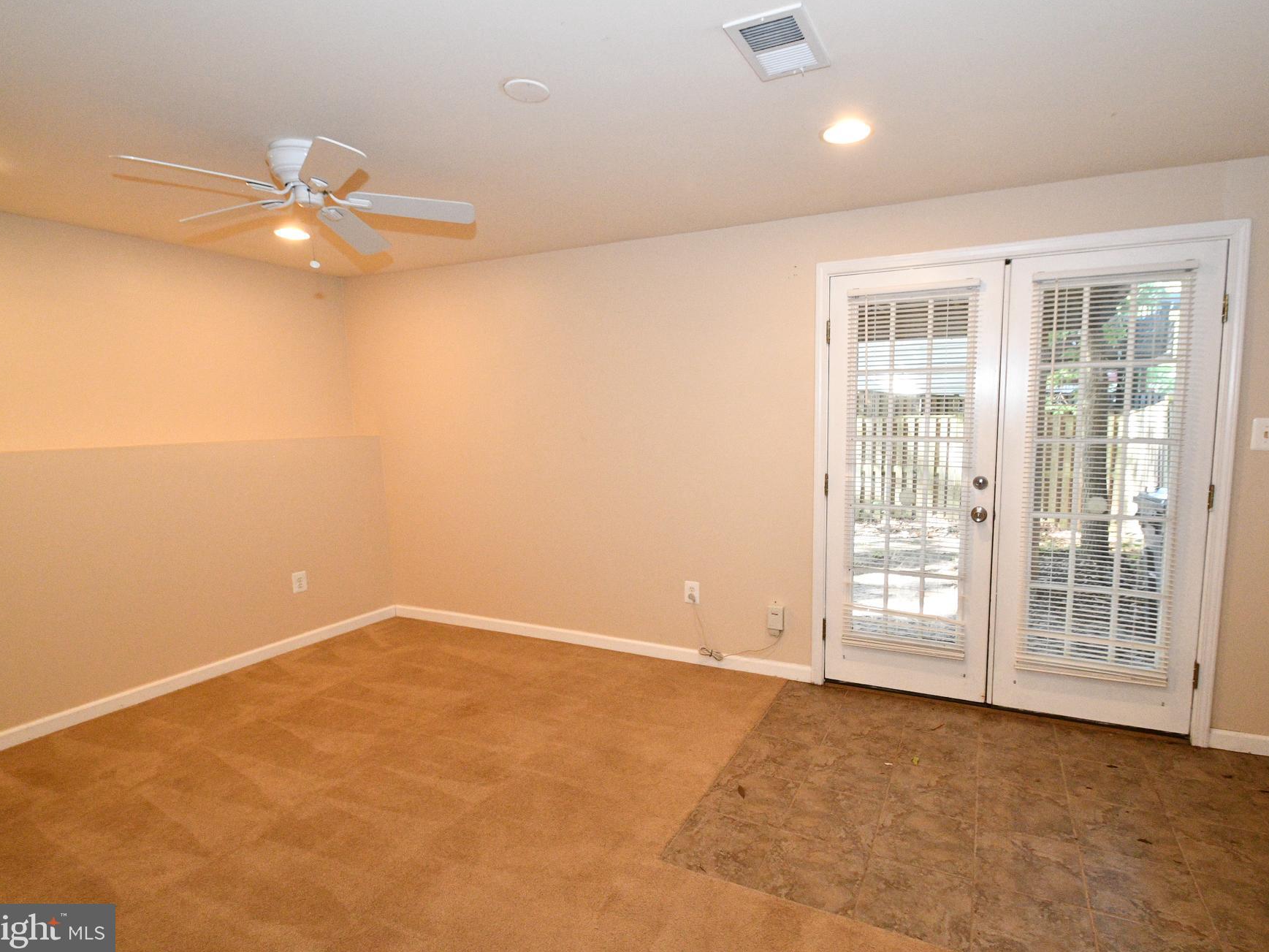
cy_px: 458
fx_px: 623
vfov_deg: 74.7
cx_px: 701
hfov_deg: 90.7
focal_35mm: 17
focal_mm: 10
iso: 4000
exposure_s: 1/80
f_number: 10
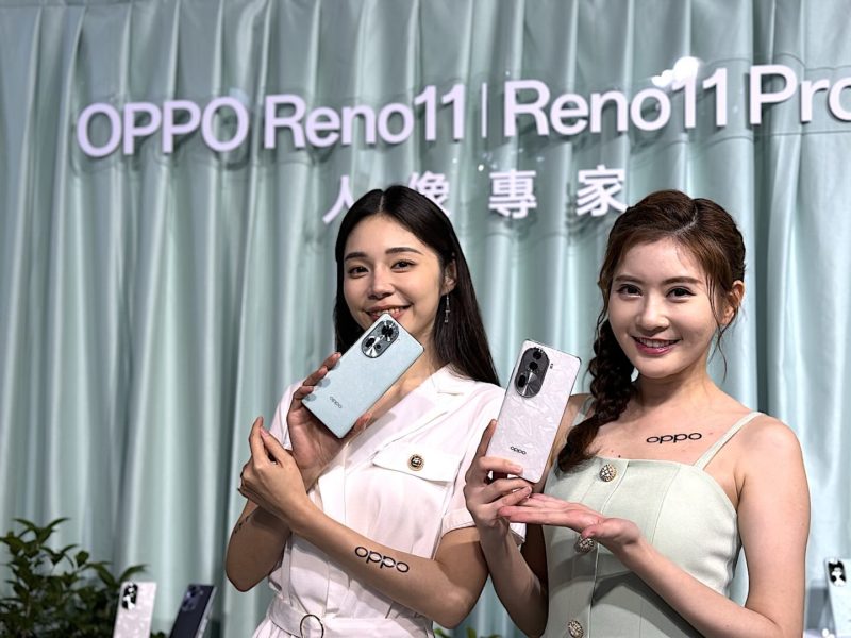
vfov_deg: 30.3
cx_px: 426
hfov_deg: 39.7
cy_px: 319
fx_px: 1180
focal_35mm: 48
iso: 64
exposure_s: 1/262
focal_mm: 6.86
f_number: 1.78
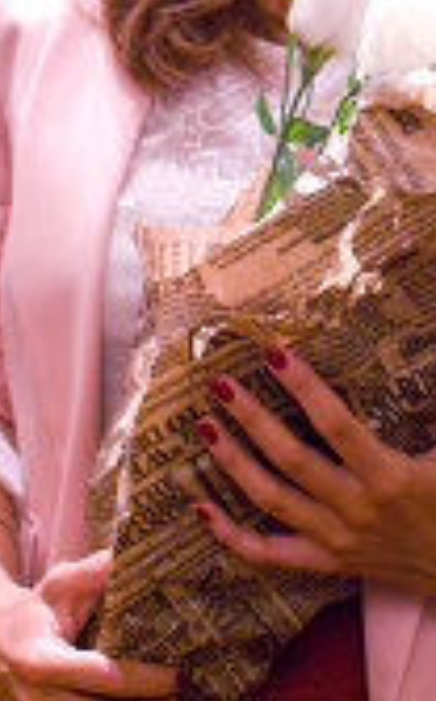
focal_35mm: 124
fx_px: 2367
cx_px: 354
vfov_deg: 16.7
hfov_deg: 10.5
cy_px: 107
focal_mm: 35
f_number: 2.8
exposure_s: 1/30
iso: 1600
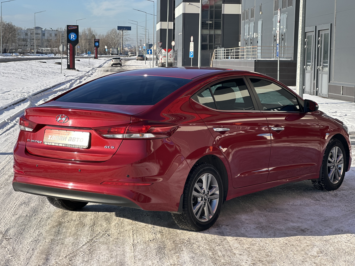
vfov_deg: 19.1
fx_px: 790
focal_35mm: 77
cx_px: 178
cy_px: 133
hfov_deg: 25.3
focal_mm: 9
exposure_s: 1/388
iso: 32
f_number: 2.8
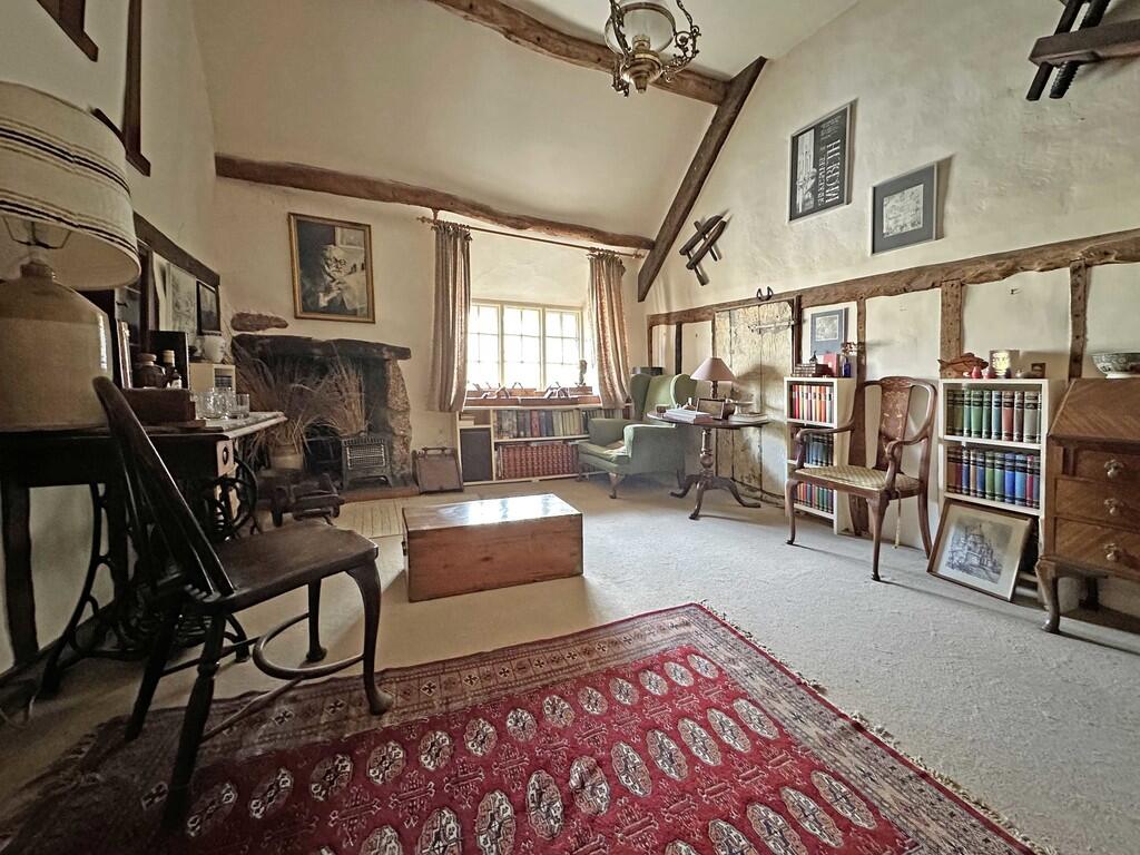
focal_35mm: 14
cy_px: 428
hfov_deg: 102.1
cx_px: 570
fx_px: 461
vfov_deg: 85.7
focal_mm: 2.22
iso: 640
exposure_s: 1/50
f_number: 2.2
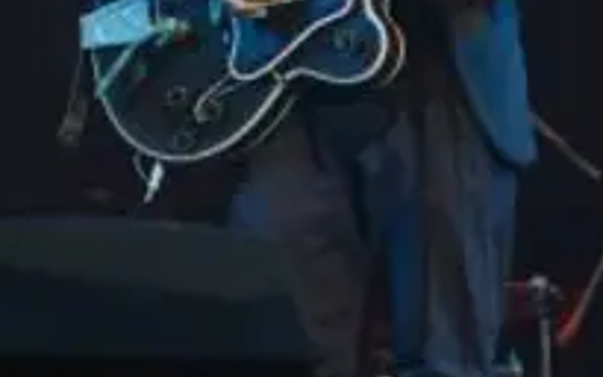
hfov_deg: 4.7
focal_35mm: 450
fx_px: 7393
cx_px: -162
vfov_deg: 2.9
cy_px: -289
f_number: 3.5
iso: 1600
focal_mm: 116
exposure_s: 1/400
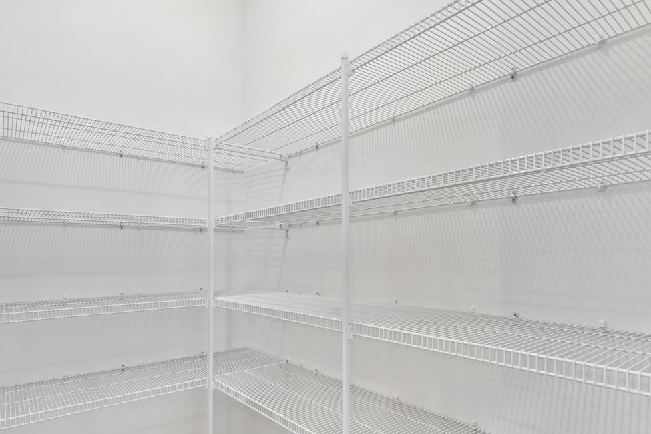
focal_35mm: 21
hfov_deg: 80.9
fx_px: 380
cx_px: 289
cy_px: 260
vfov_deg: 59.0
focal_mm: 16
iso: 400
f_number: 8
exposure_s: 1/20
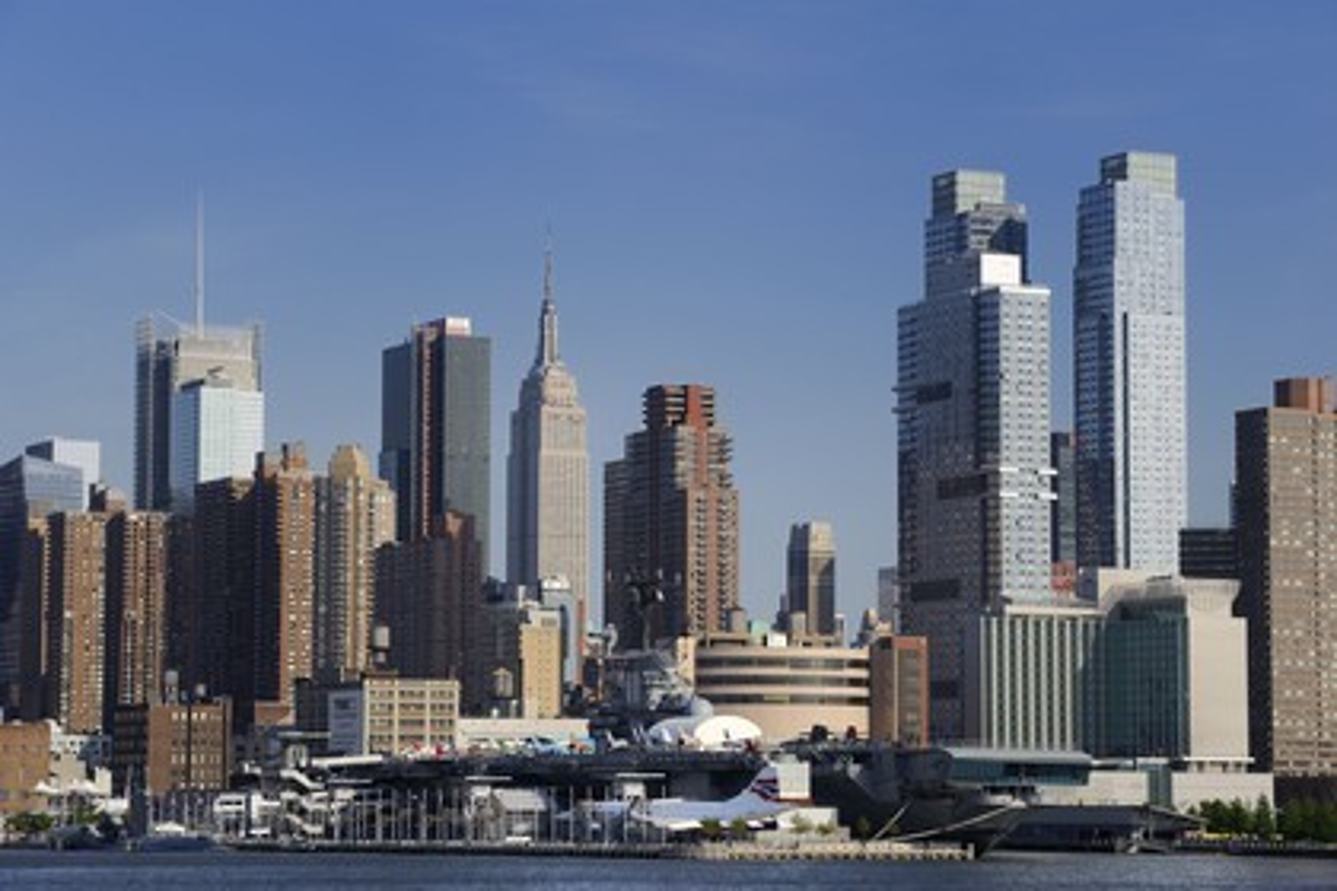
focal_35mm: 105
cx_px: 668
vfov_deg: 13.0
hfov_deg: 19.5
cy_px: 446
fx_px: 3899
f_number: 8
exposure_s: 1/500
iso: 200
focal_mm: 105
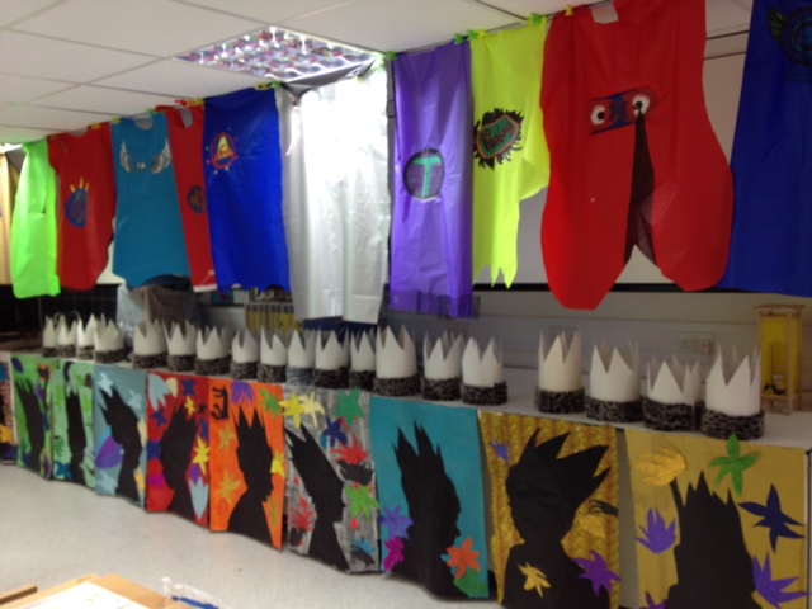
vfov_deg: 40.7
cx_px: 406
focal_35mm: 35
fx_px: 821
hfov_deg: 52.6
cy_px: 304
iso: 64
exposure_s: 1/20
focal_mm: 4.28
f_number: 2.4
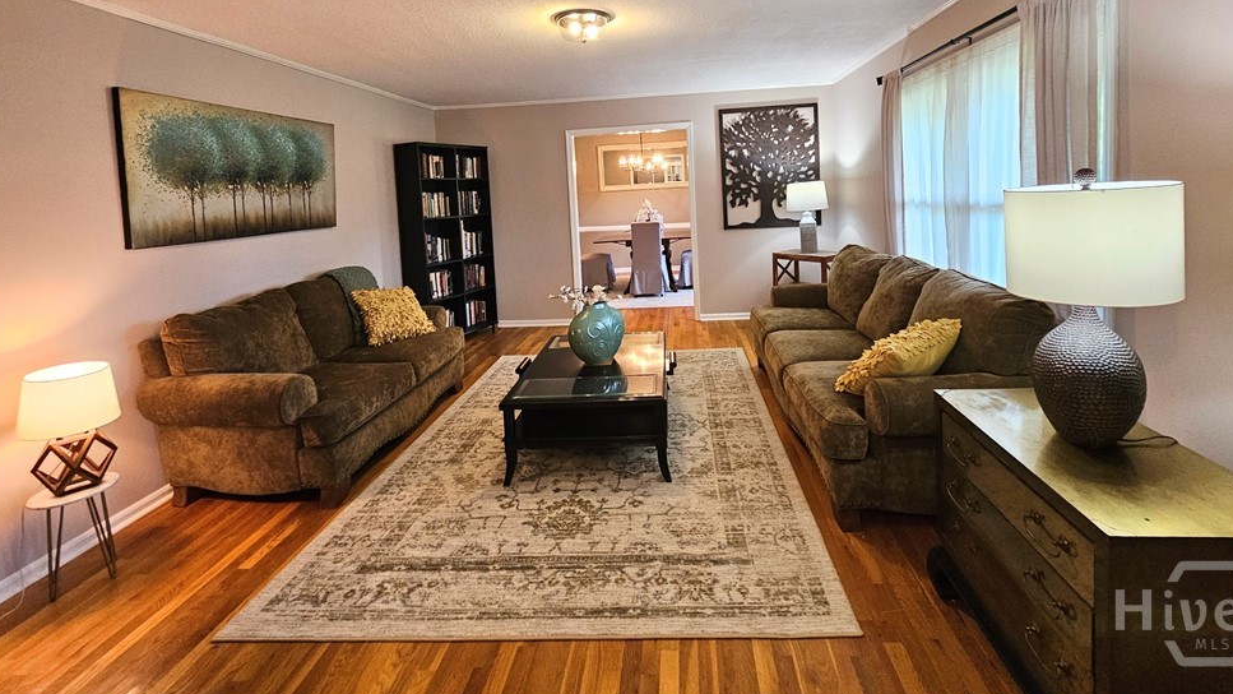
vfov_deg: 68.2
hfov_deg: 103.0
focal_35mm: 15
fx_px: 490
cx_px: 638
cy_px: 222
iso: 320
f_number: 2.2
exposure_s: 1/60
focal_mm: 2.2
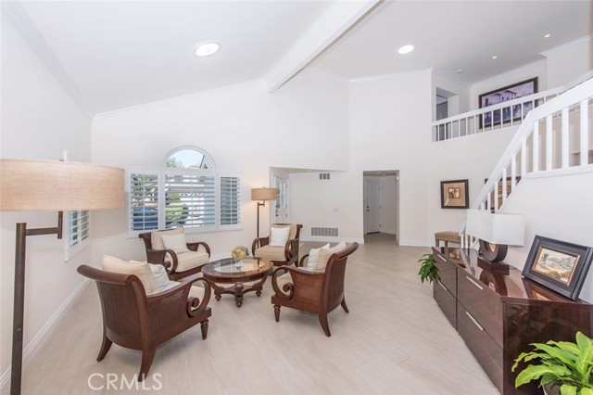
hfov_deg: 100.4
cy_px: 198
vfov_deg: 77.3
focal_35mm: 15
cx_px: 296
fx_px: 247
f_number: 8
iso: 250
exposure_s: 1/250
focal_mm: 15
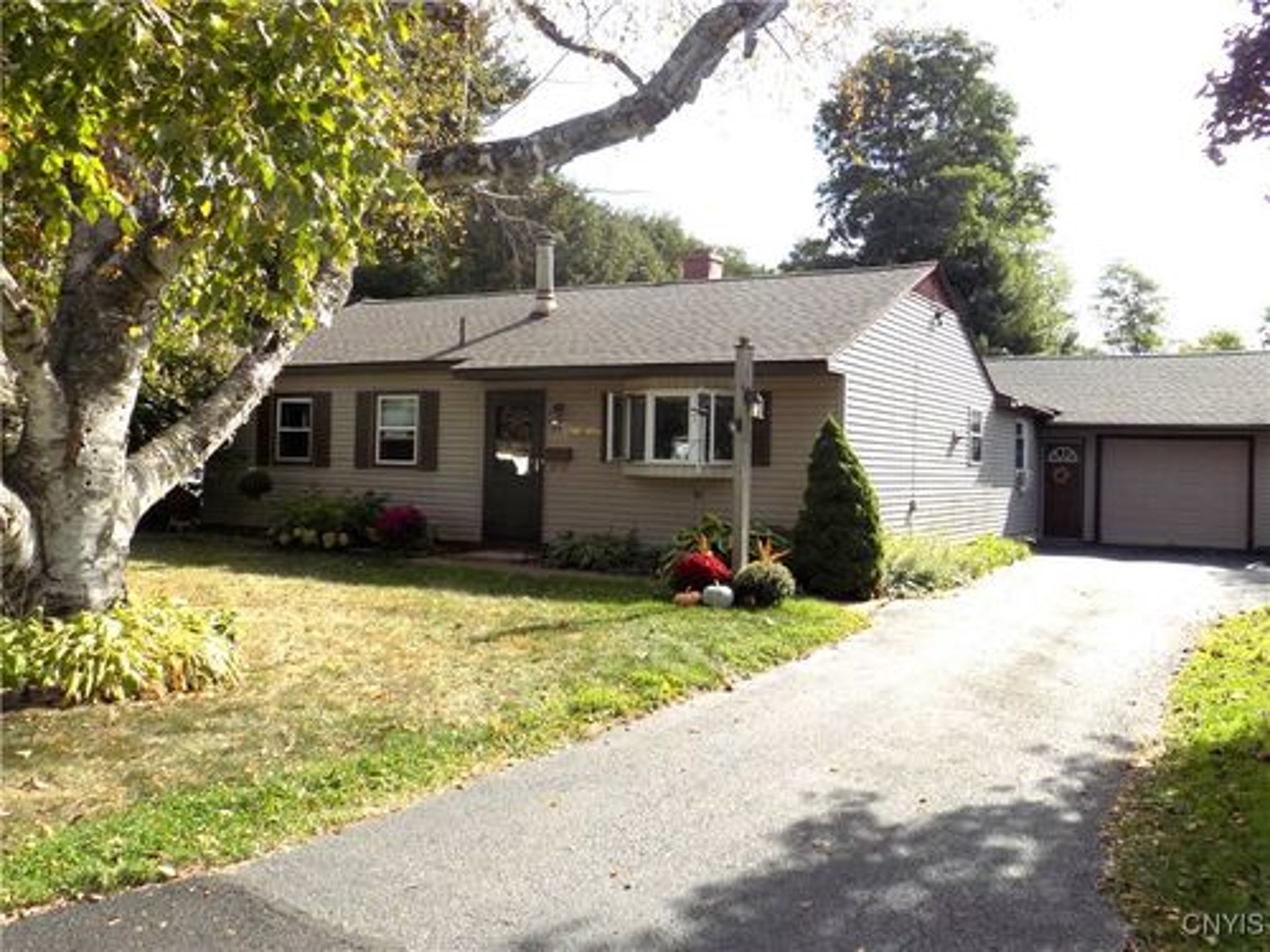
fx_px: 1101
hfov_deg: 60.0
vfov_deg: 46.8
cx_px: 635
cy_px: 476
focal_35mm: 30
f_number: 3.3
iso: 80
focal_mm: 5.3
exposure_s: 1/500
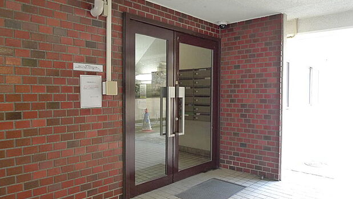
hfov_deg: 69.8
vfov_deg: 42.9
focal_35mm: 27
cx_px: 174
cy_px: 102
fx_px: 253
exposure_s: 1/30
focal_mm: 5.1
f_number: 2
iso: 250
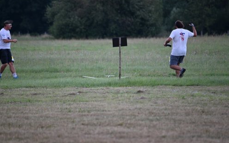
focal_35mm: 410
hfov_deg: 5.1
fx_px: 2559
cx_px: 115
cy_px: 74
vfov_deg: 3.2
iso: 640
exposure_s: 1/400
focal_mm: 400
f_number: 6.3
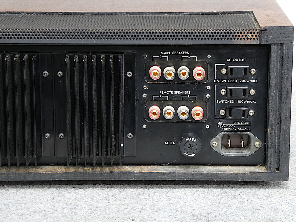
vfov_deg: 12.9
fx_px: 983
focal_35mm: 115
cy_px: 111
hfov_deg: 17.1
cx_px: 148
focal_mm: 20.6
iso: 200
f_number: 5.1
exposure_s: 1/3.2
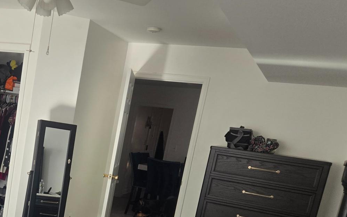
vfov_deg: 24.8
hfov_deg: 37.3
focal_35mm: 50
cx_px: 25
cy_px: 210
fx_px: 473
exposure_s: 1/180
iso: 100
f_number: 1.8
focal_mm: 5.4
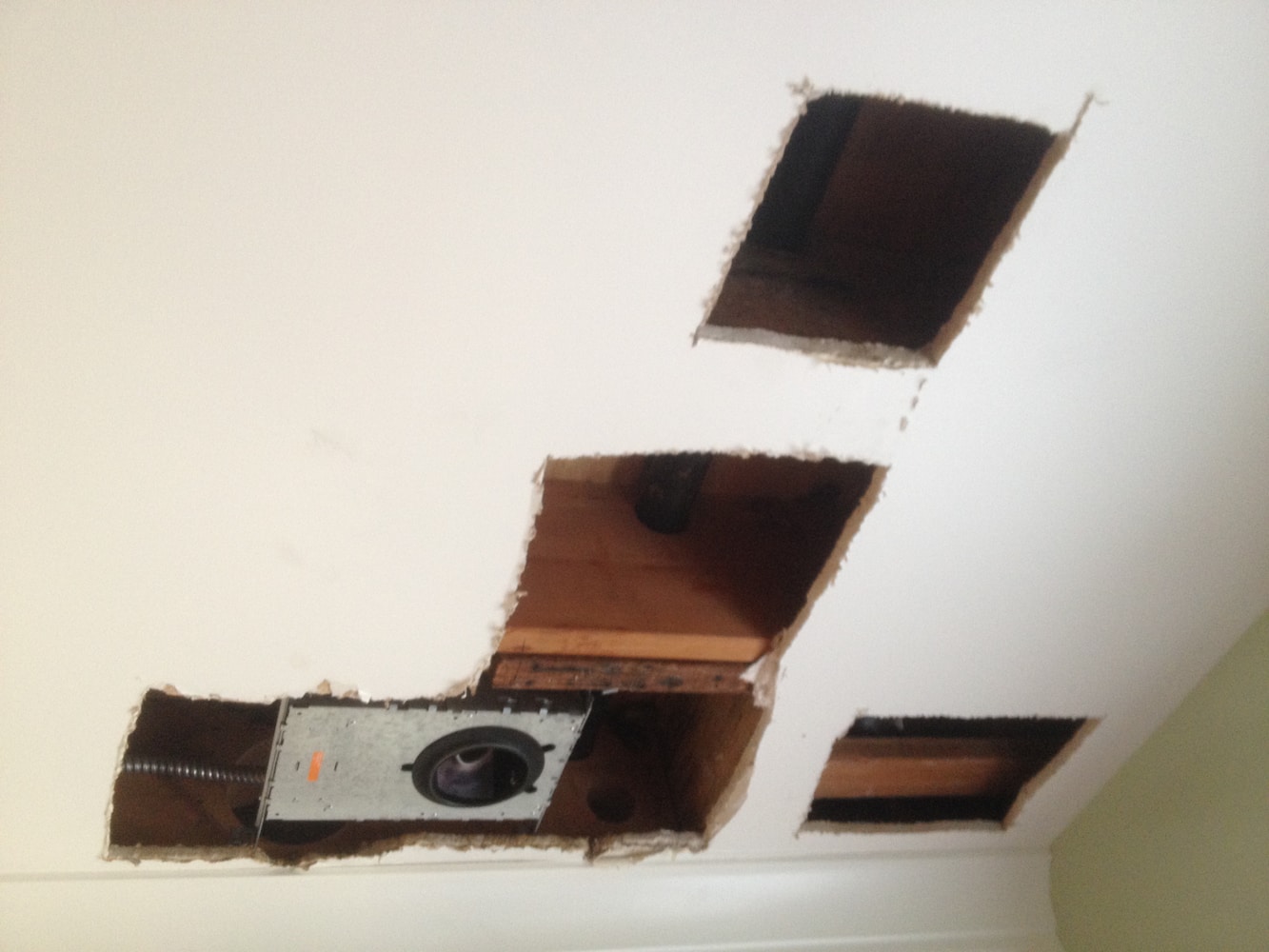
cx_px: 634
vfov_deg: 40.7
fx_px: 1283
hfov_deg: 52.6
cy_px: 476
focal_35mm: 35
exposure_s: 1/20
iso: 125
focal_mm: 4.28
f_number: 2.4
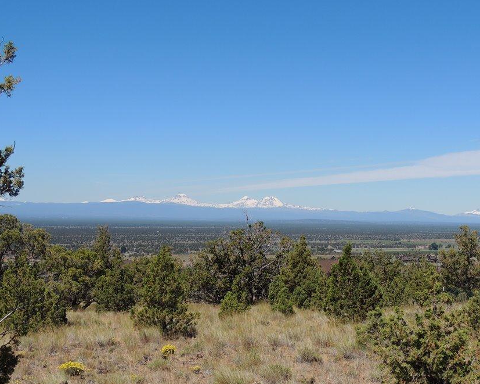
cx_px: 285
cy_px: 210
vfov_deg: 29.1
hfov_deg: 35.9
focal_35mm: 52
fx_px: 738
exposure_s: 1/1250
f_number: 3.8
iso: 100
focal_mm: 7.6
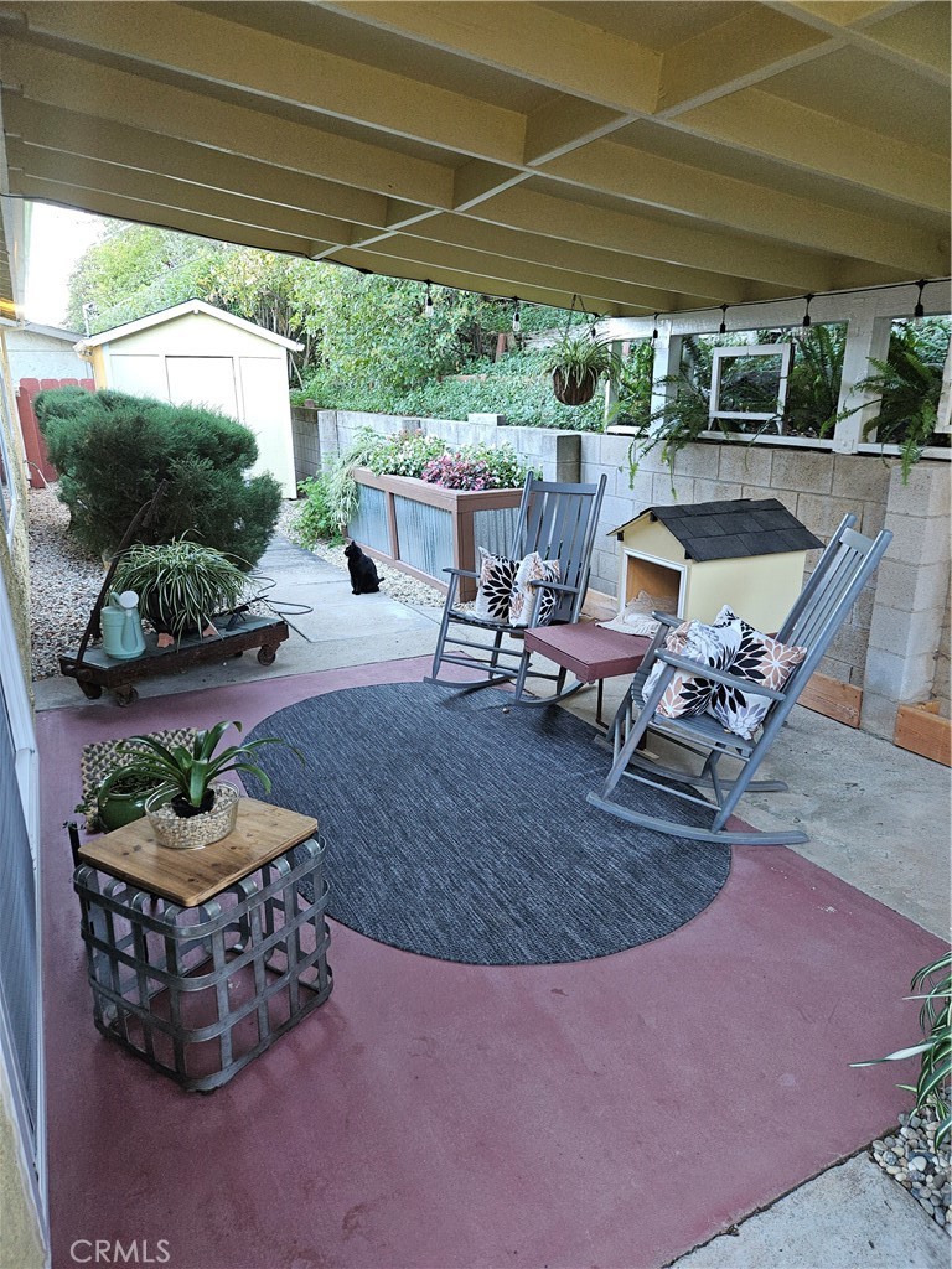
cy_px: 634
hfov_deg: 58.9
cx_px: 476
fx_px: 843
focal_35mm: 23
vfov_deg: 73.9
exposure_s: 1/40
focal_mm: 5.4
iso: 100
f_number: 1.8
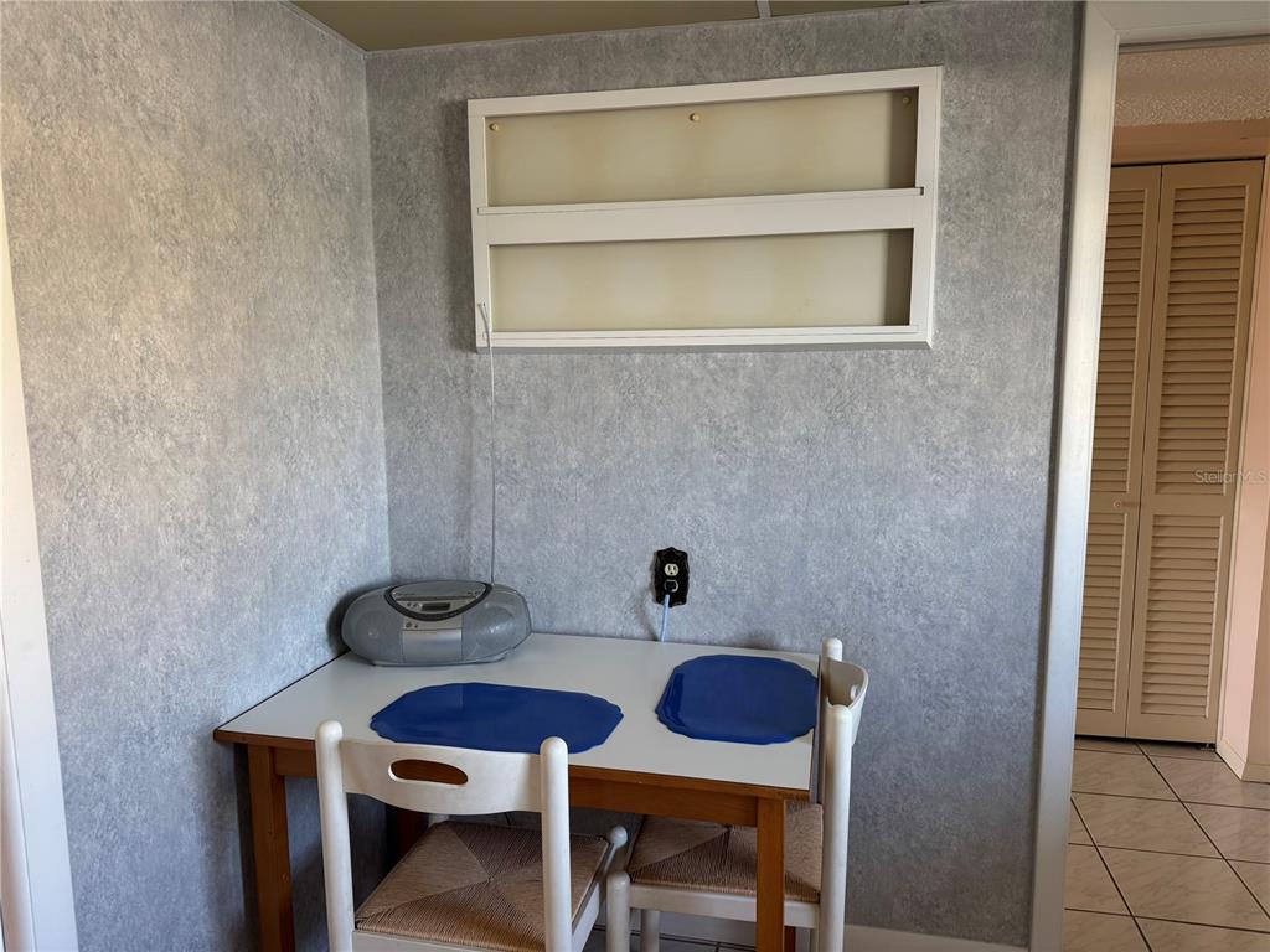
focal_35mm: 24
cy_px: 476
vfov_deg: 56.8
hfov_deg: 71.6
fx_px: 881
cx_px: 635
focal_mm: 6.76
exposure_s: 1/121
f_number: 1.78
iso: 125
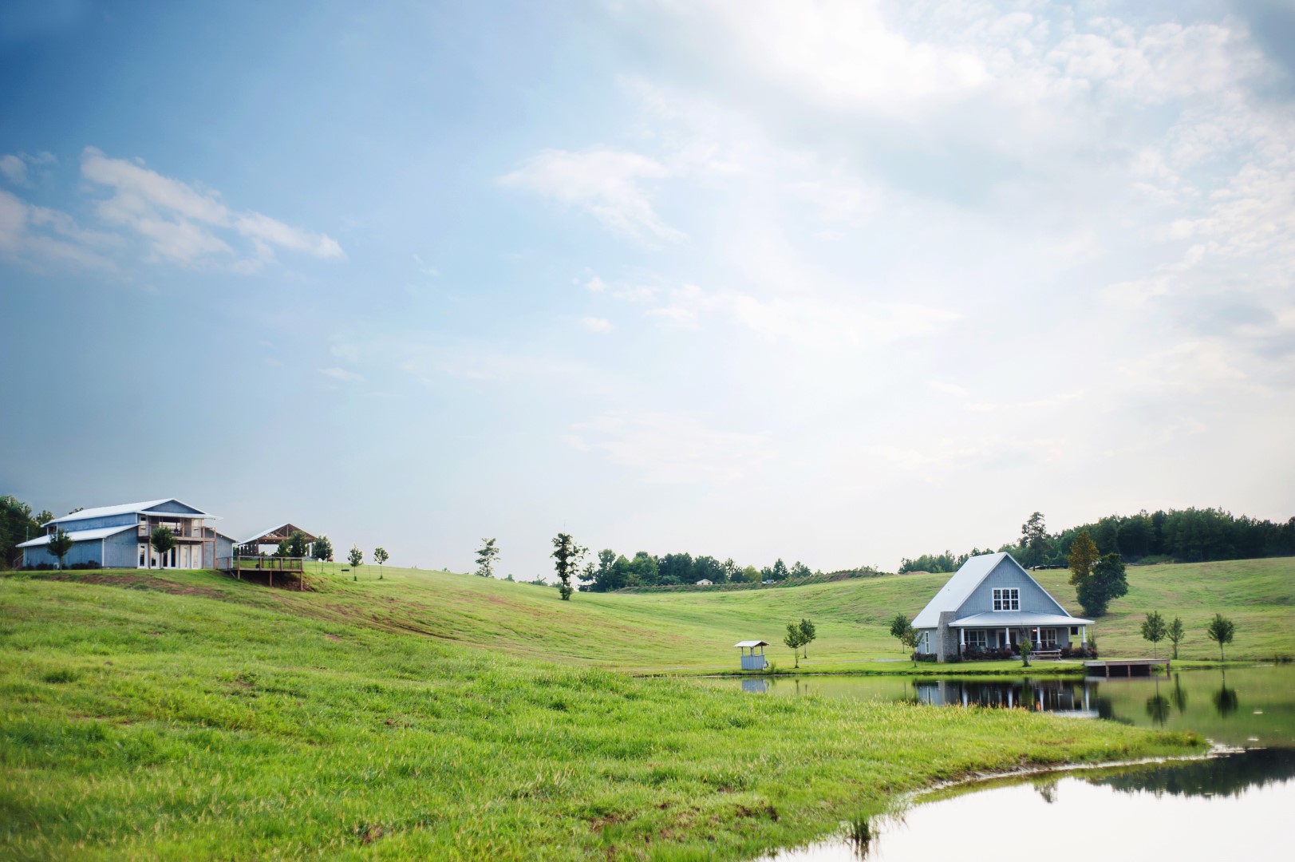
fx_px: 1797
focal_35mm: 50
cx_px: 648
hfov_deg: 39.6
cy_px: 431
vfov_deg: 27.0
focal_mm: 50
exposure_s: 1/1250
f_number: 2.8
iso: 200
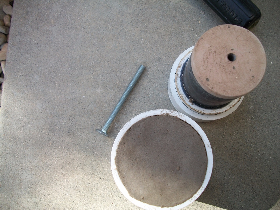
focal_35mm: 32
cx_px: 140
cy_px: 105
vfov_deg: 44.2
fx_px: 259
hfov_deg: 56.8
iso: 80
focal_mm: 5.7
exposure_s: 1/125
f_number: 2.9
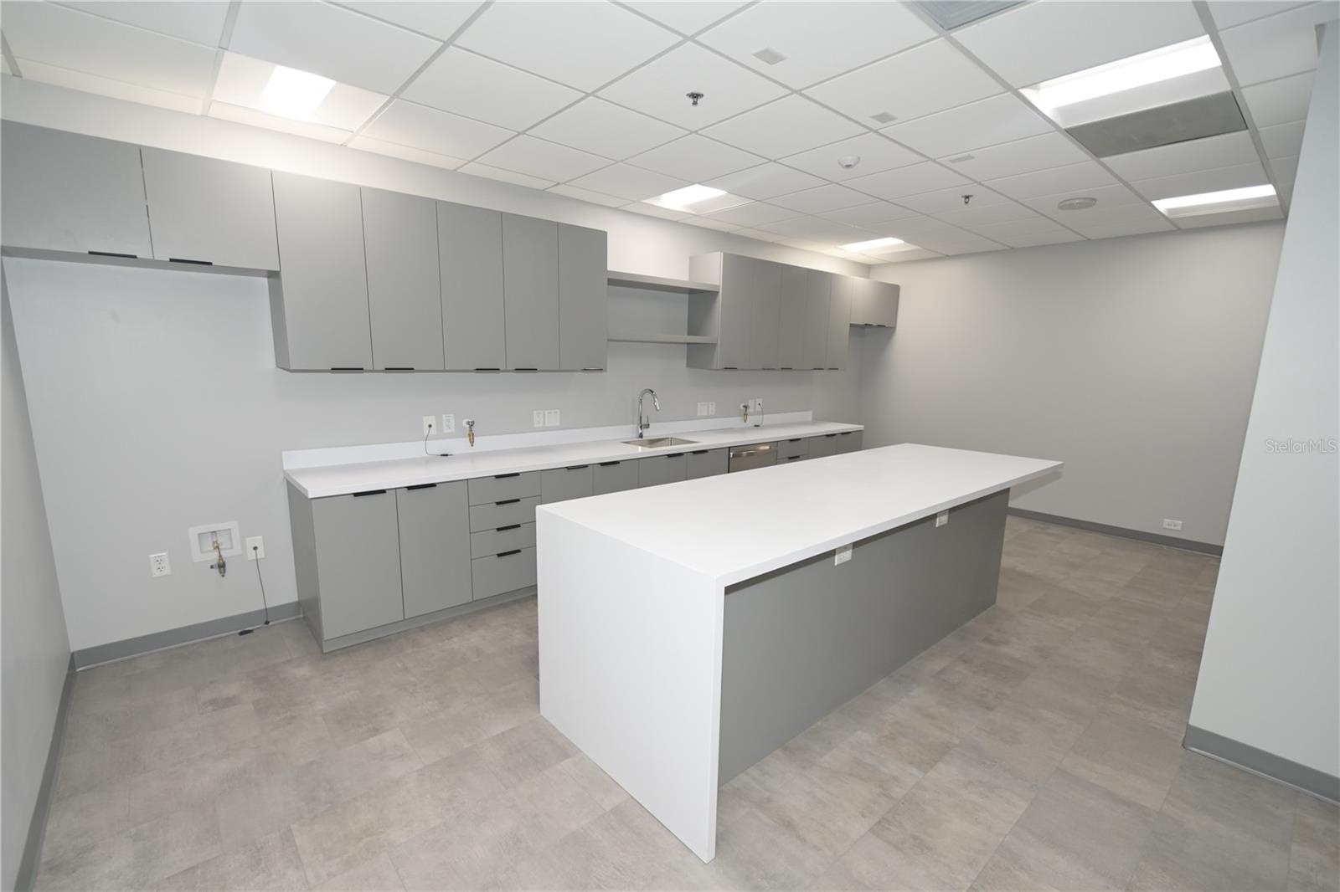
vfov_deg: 77.3
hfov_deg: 100.4
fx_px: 558
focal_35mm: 15
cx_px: 670
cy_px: 446
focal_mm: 10
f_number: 4
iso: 320
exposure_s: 1/125
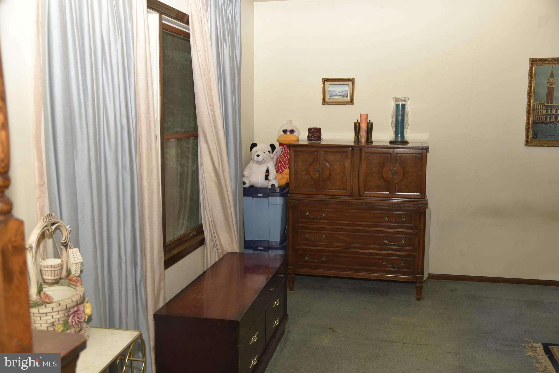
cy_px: 186
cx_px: 280
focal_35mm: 34
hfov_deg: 55.8
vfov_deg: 38.9
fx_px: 528
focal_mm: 34
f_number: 5
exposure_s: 1/60
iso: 200
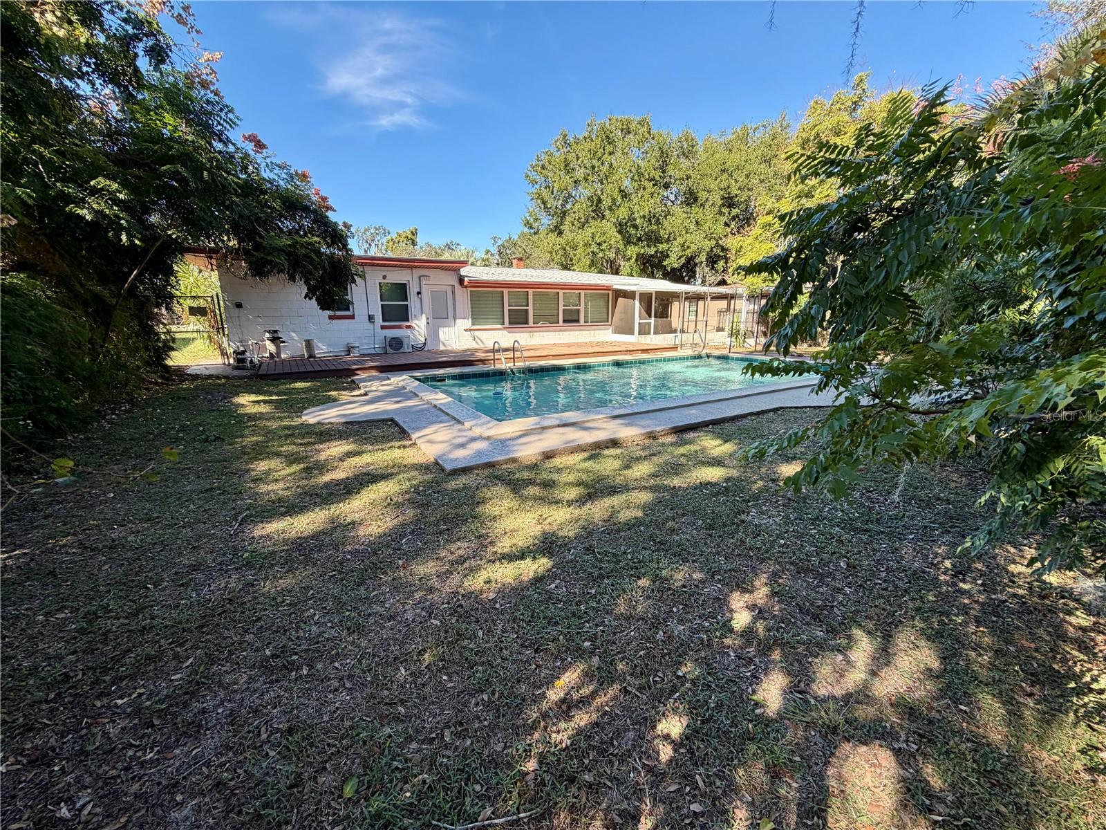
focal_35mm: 14
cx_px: 553
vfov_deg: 85.7
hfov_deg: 102.1
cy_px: 415
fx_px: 447
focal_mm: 2.22
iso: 50
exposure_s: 1/316
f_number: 2.2
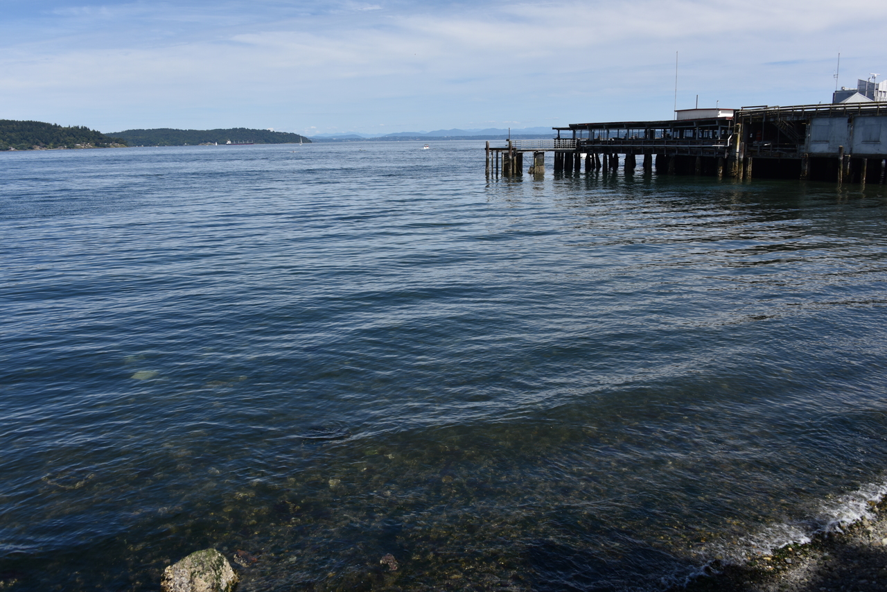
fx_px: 690
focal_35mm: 28
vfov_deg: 46.4
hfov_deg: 65.5
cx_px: 444
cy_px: 296
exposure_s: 1/320
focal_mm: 28
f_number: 9
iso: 100
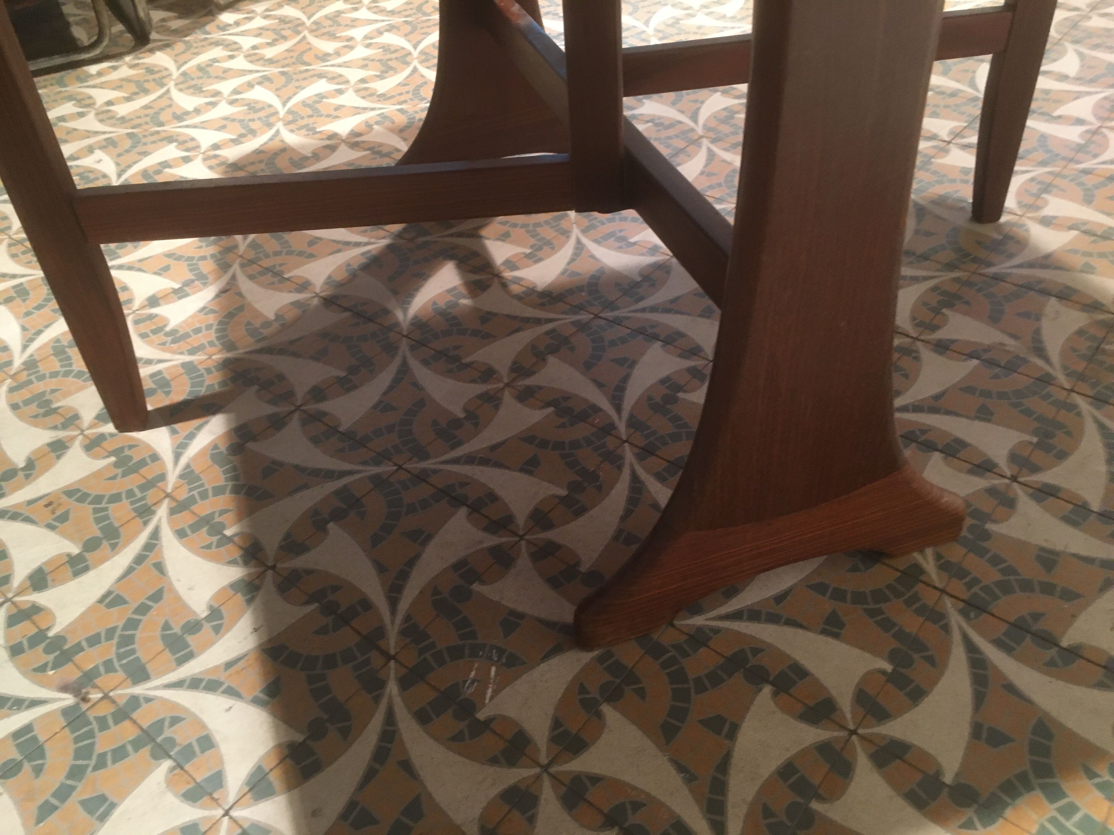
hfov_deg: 61.7
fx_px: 933
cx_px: 557
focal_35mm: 29
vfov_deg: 48.2
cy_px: 418
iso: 200
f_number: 2.2
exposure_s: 1/20
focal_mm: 4.15
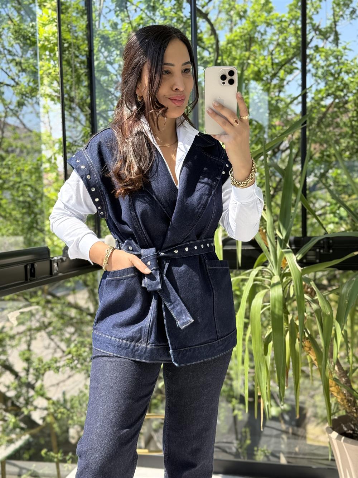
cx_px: 179
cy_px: 239
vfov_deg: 39.7
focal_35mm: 48
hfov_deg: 30.3
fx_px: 662
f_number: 1.78
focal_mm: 6.76
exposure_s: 1/481
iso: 80
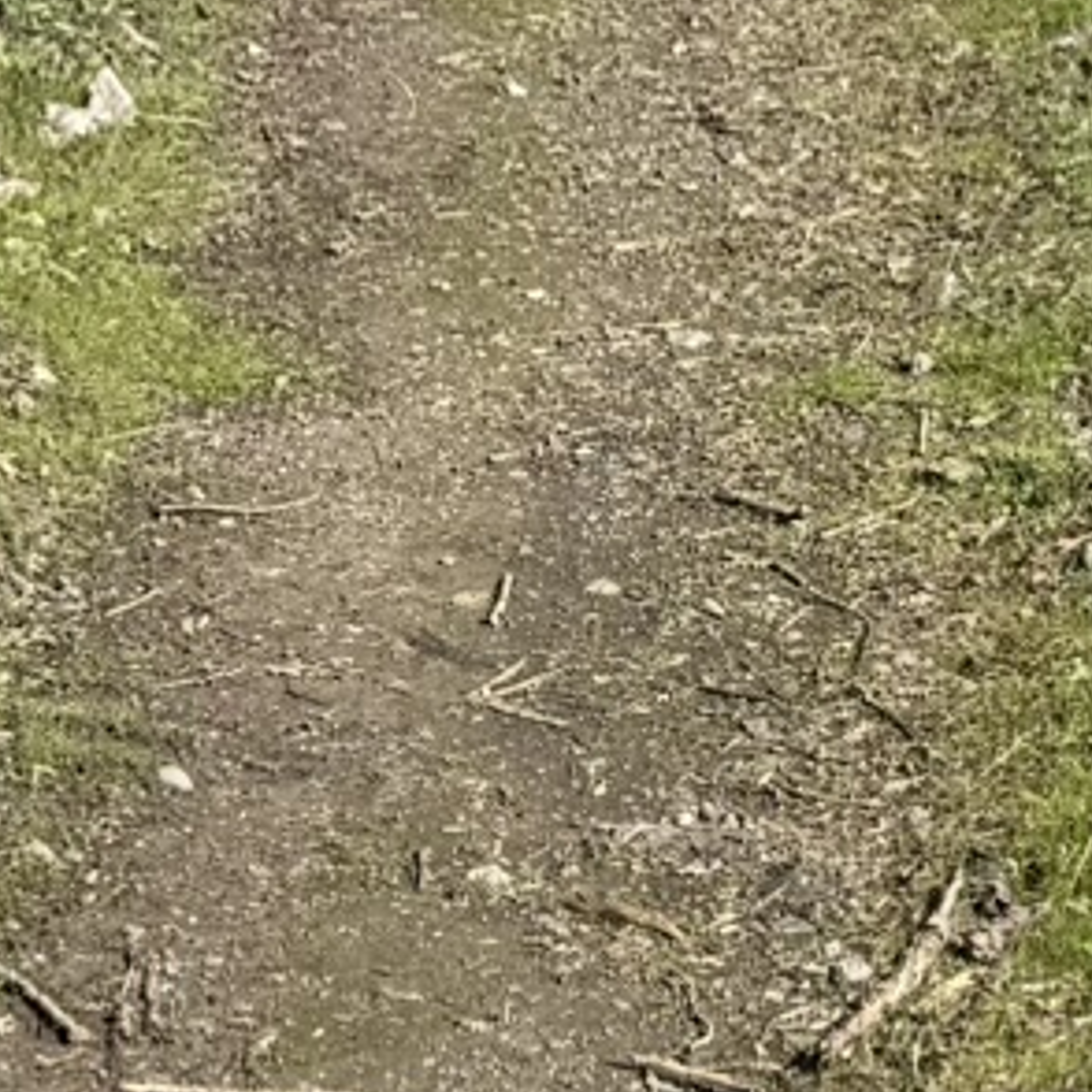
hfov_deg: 11.8
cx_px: 602
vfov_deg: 11.1
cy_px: -773
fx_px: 5282
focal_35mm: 148
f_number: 1.78
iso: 80
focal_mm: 6.76
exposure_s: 1/3425
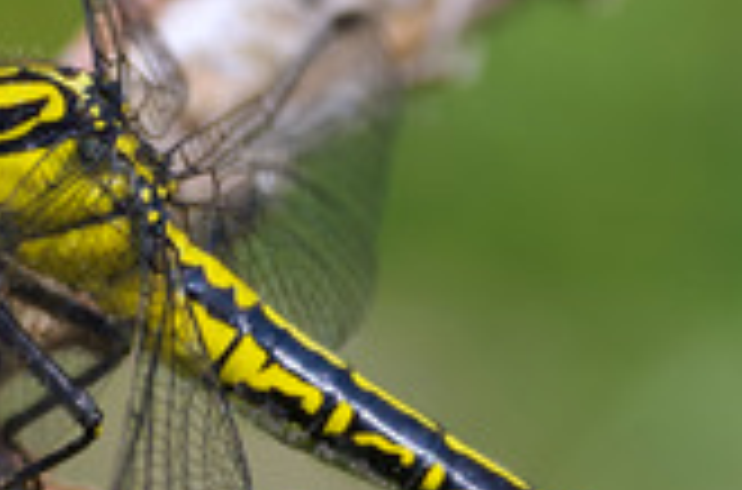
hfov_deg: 1.6
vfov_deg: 1.0
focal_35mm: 1311
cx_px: -121
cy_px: 339
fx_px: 26944
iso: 200
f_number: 7.1
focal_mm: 300
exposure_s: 1/400
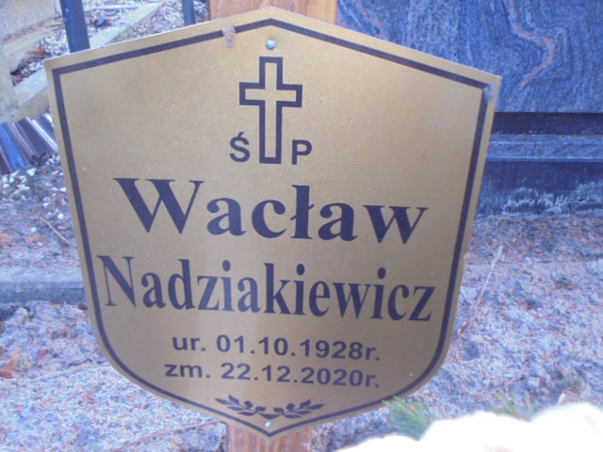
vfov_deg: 41.8
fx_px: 592
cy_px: 226
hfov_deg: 54.0
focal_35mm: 34
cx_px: 302
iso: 250
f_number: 4
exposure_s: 1/30
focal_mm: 6.1
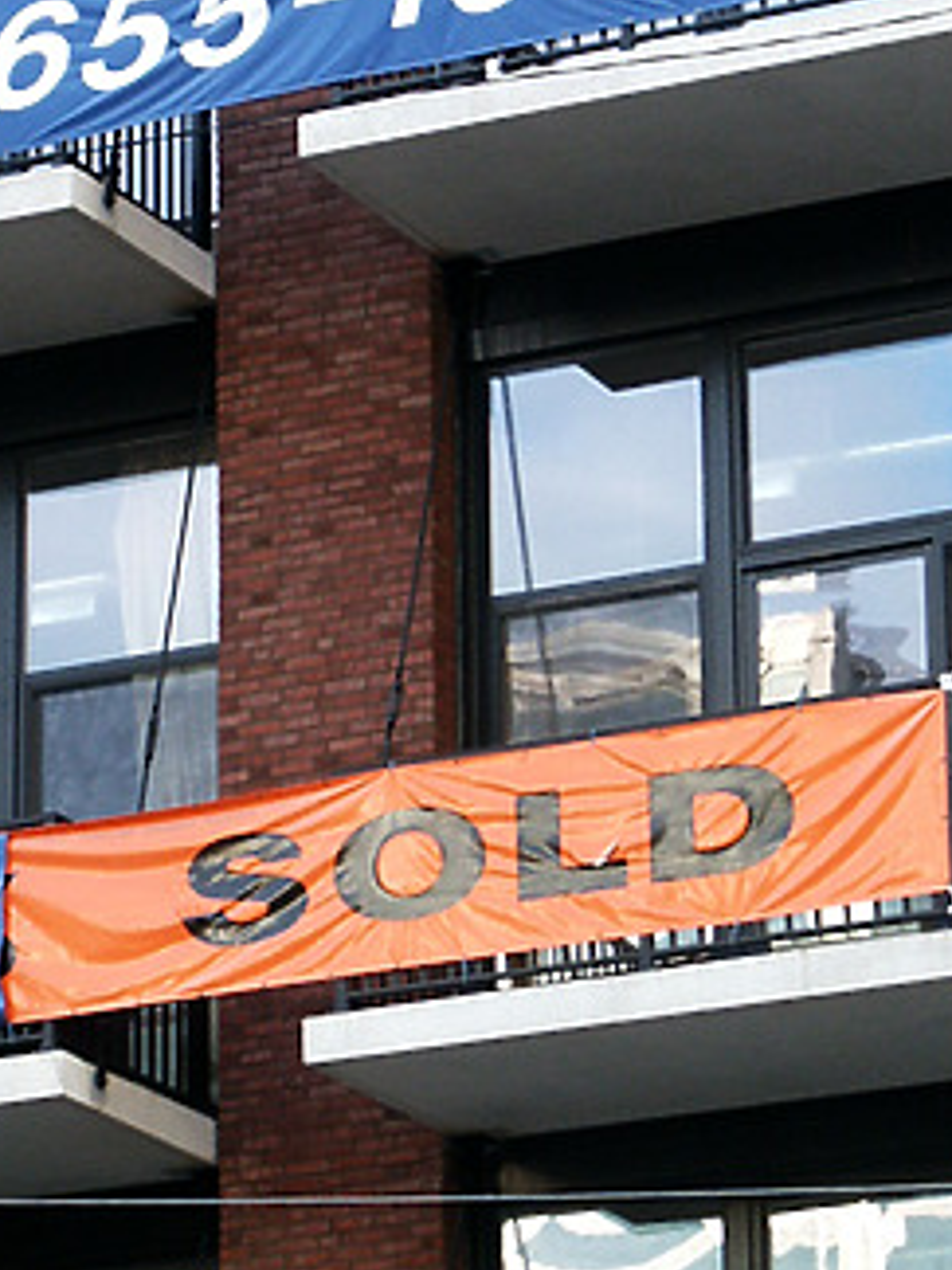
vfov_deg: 10.5
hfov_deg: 7.9
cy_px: 447
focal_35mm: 189
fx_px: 6930
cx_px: 292
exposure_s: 1/90
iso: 64
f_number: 3.6
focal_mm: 14.07
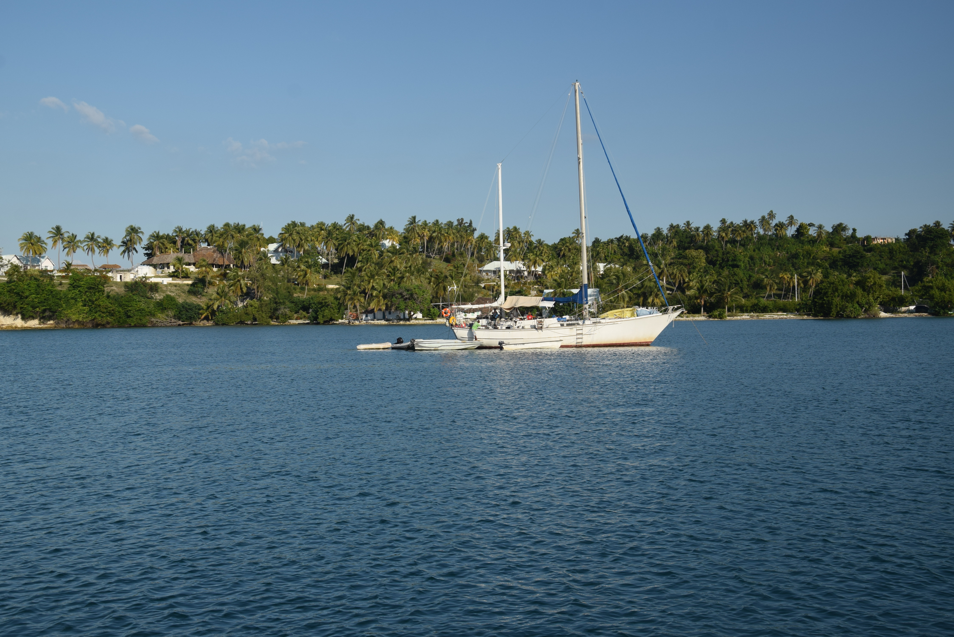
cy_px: 318
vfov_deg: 29.9
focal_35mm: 45
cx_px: 477
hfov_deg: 43.6
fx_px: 1193
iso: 200
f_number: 9
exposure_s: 1/320
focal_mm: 30
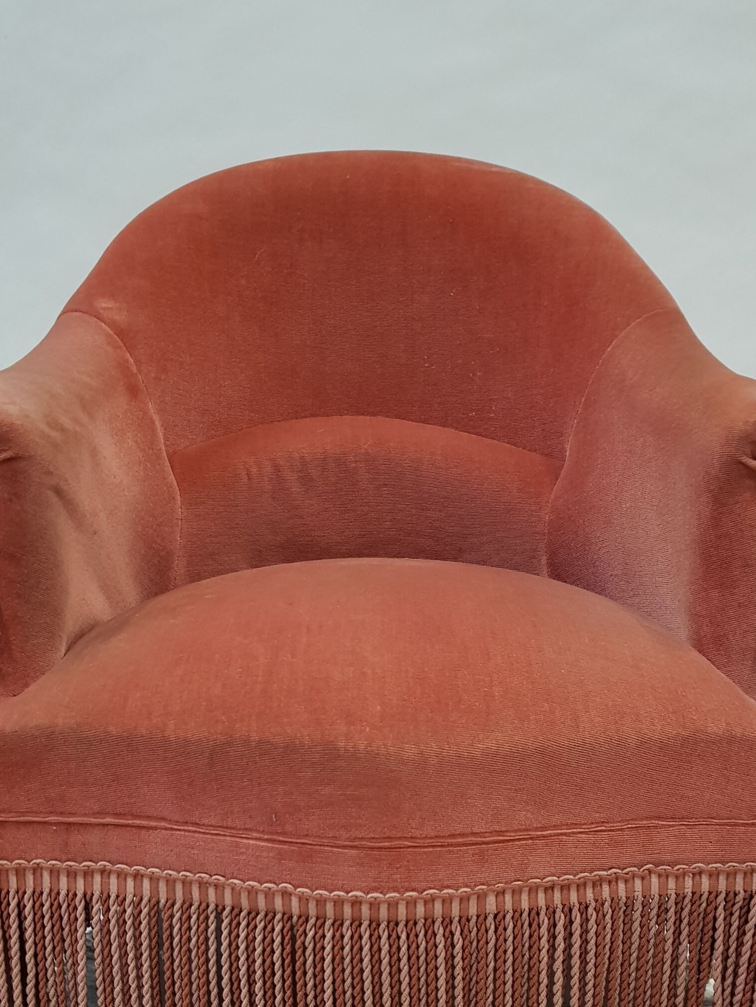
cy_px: 656
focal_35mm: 36
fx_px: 1048
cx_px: 367
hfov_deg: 39.7
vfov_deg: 50.6
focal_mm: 4.2
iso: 250
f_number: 1.7
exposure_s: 1/33
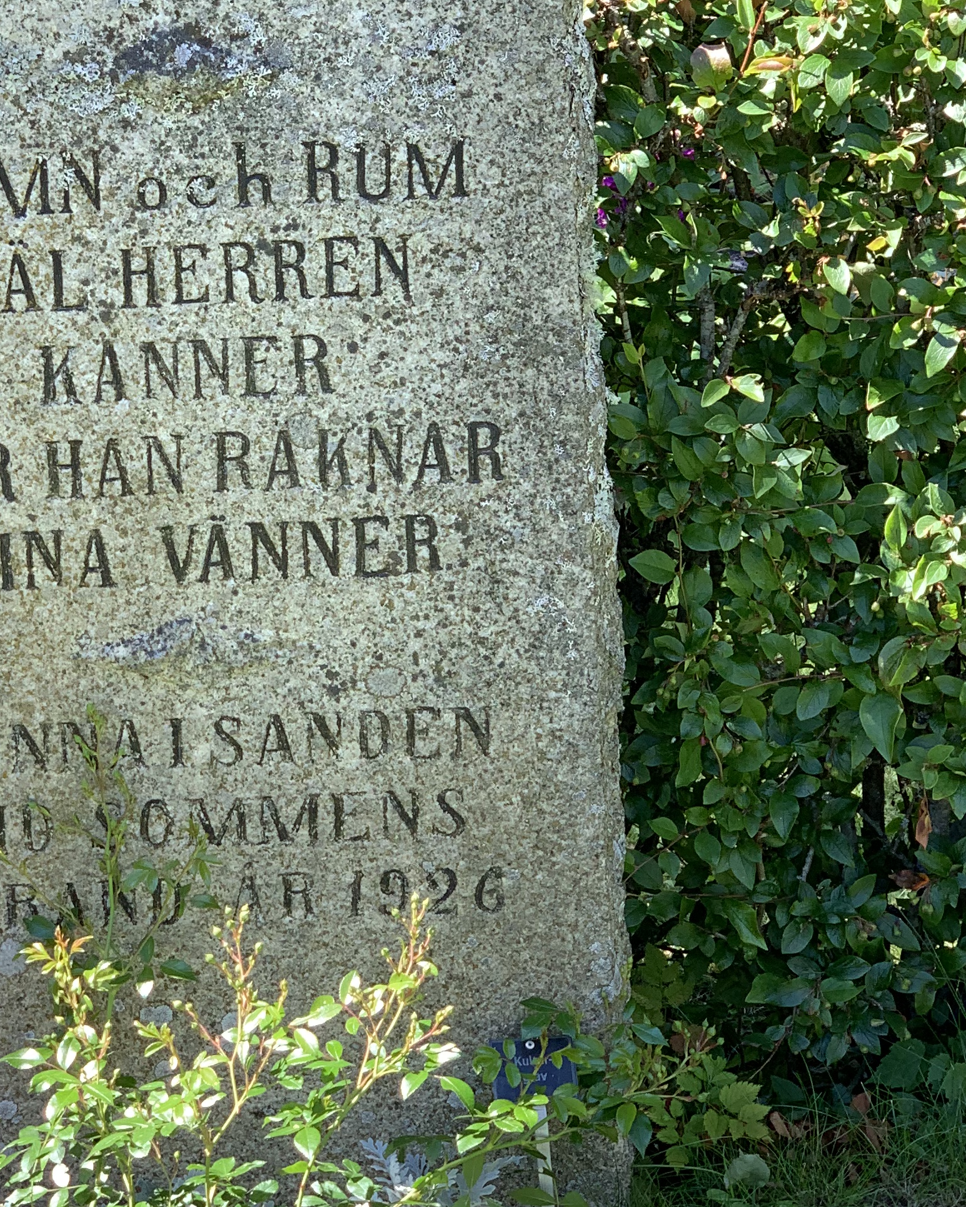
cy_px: 460
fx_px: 3788
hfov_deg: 14.4
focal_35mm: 106
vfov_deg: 18.1
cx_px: 167
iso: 16
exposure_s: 1/122
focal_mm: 6
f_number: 2.4
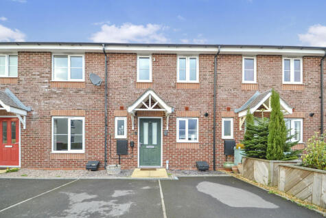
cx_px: 163
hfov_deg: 100.4
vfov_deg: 77.4
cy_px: 109
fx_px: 136
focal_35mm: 15
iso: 400
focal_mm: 10
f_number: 5.6
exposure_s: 1/125
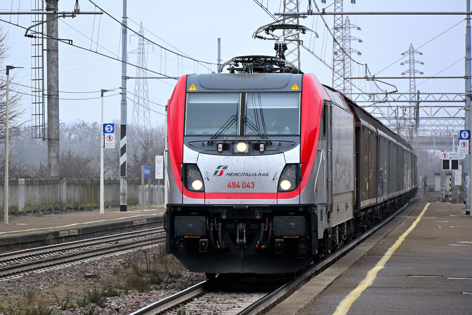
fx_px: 2832
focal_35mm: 216
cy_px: 159
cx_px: 233
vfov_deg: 6.4
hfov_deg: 9.5
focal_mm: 140
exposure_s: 1/1000
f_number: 6.3
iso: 800
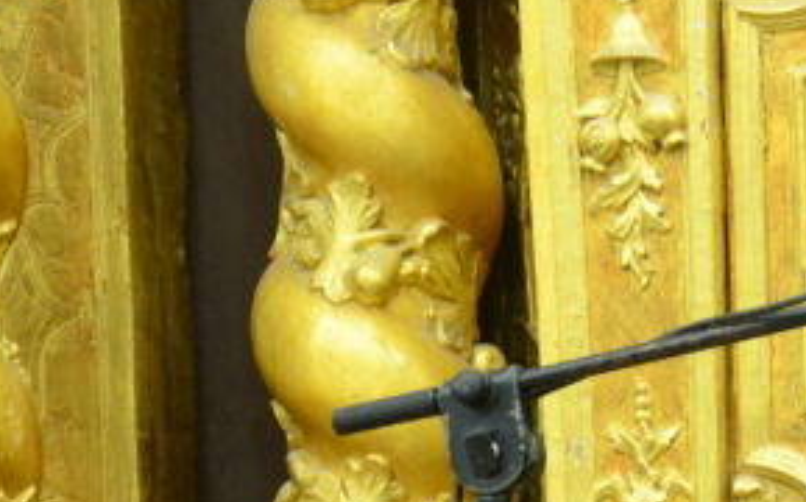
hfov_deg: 5.1
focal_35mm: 406
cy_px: 371
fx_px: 8905
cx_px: 1403
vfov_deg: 3.2
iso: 1000
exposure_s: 1/100
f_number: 5.6
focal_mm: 75
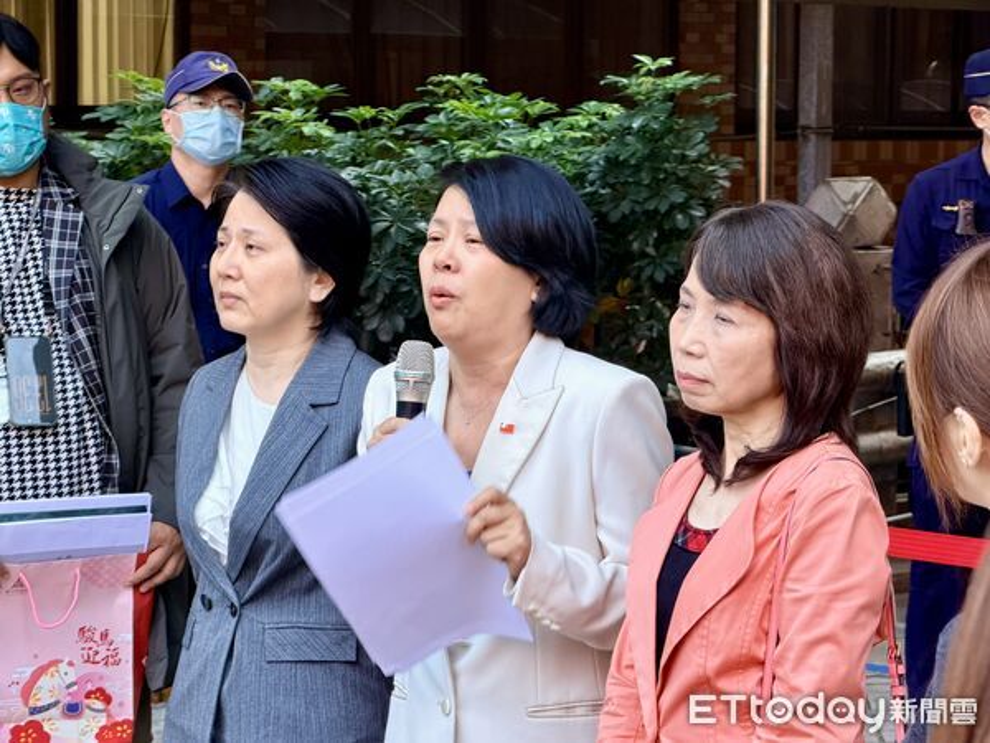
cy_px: 372
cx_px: 495
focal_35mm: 100
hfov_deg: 19.6
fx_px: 2860
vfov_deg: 14.8
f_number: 2.8
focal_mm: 16.89
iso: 125
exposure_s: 1/120
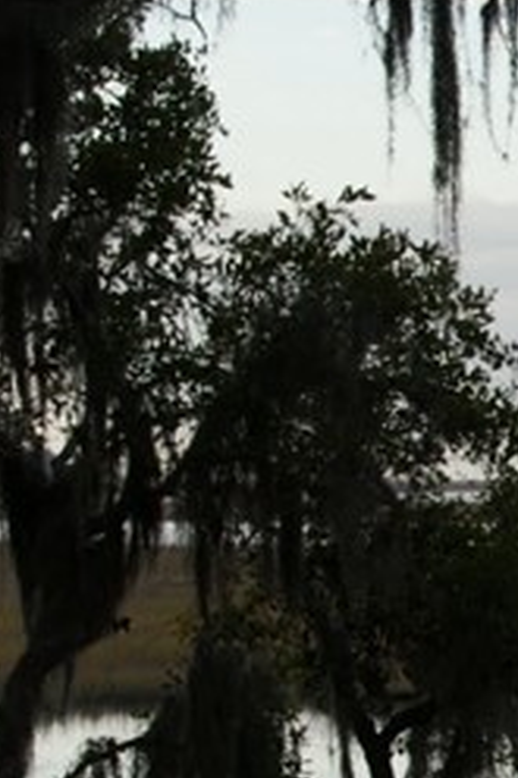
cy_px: 864
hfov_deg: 5.1
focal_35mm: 263
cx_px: 1078
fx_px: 5684
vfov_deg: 7.8
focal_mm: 40
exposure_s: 1/100
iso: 100
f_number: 6.3
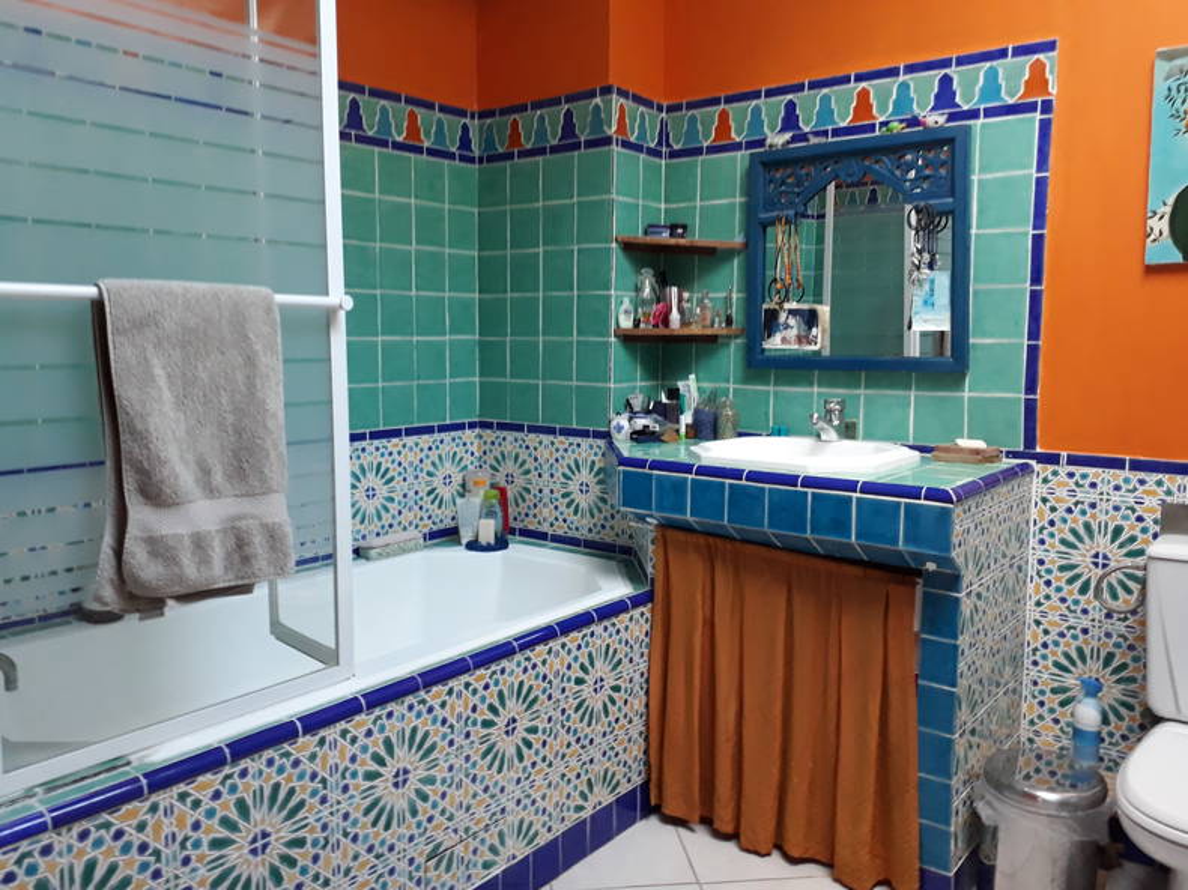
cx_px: 594
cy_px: 445
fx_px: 926
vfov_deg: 51.3
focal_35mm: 27
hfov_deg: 65.3
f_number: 1.9
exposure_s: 1/17
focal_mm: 3.6
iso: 250
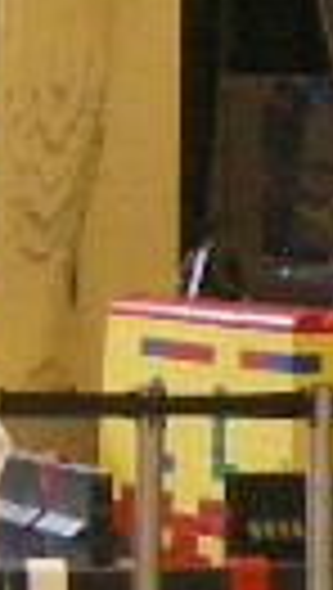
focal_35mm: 382
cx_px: 1156
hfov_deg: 3.1
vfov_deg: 5.6
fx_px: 5977
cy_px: 392
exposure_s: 1/25
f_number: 2.7
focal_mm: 7.5
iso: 400
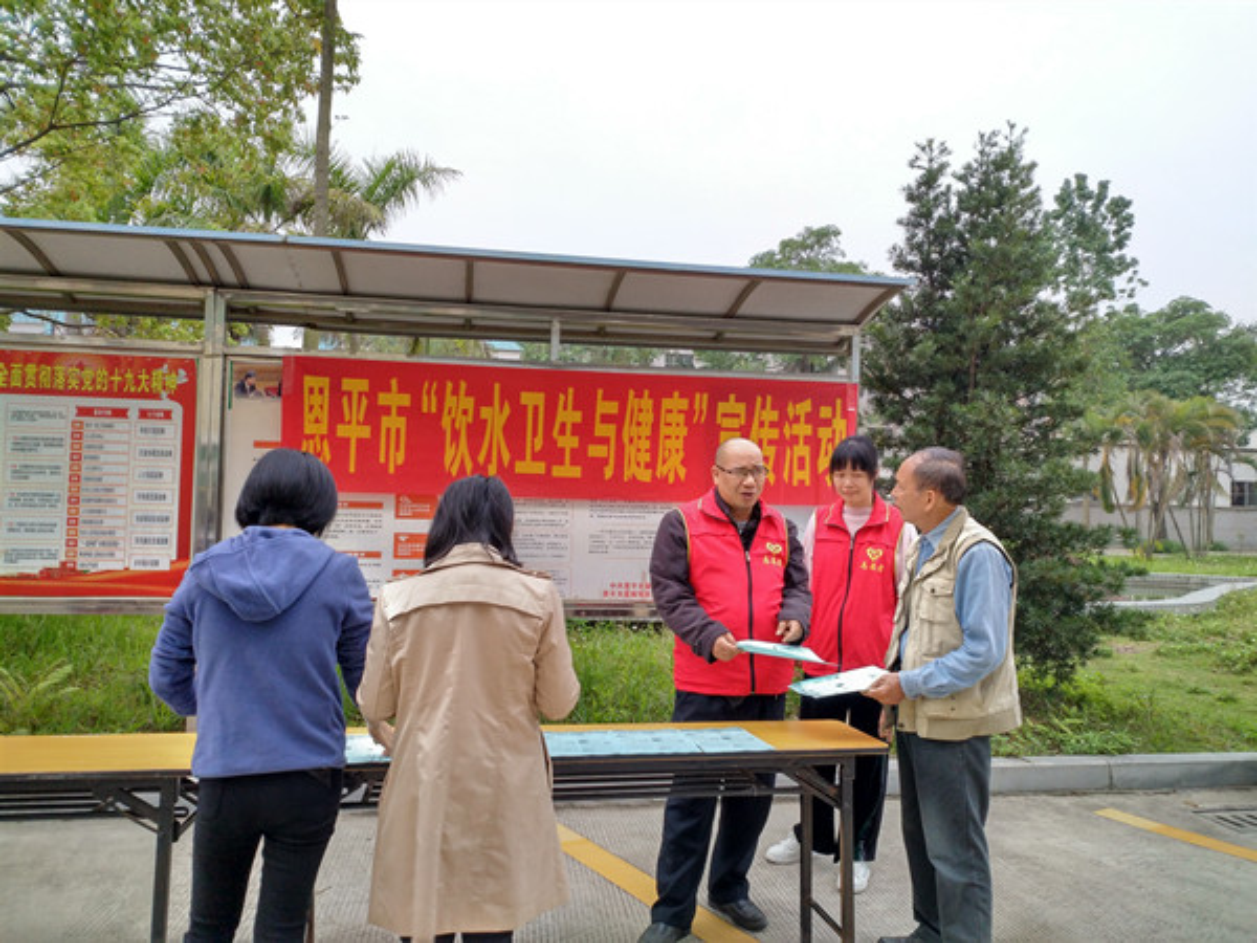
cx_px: 628
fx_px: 980
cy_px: 472
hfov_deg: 65.3
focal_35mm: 27
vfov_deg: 51.4
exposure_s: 1/269
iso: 100
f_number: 2.2
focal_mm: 4.73
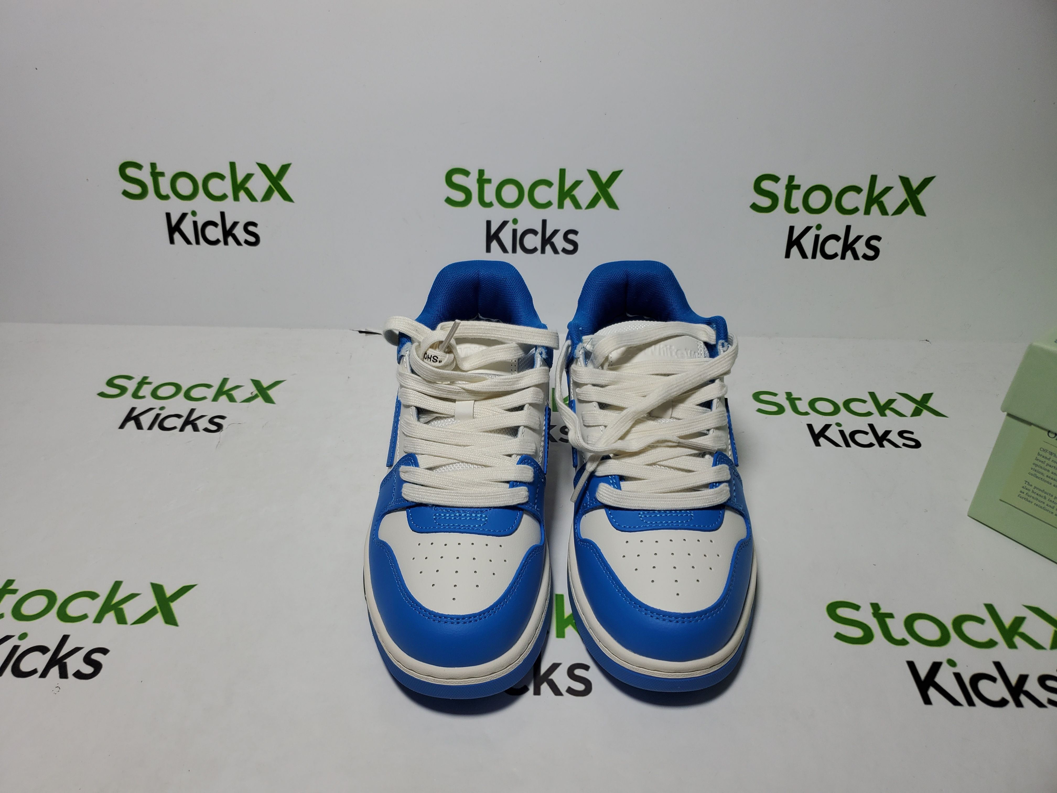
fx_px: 794
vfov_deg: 53.1
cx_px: 528
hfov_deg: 67.3
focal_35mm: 26
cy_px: 396
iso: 50
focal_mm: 4.3
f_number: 1.5
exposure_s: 1/912
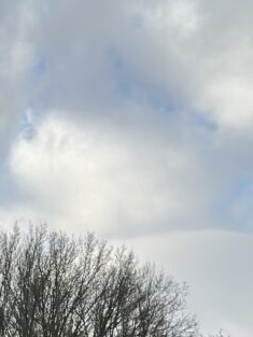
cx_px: 32
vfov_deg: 12.2
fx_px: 1529
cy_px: 450
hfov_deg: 9.4
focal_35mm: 157
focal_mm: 6.86
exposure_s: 1/3597
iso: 100
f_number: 1.78
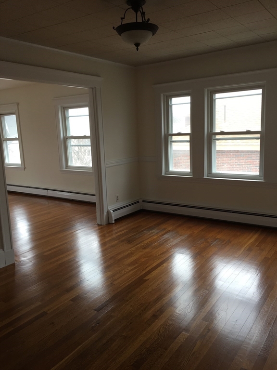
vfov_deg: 61.7
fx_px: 309
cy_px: 185
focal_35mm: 29
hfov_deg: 48.2
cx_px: 138
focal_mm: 4.15
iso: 32
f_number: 2.2
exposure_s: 1/60
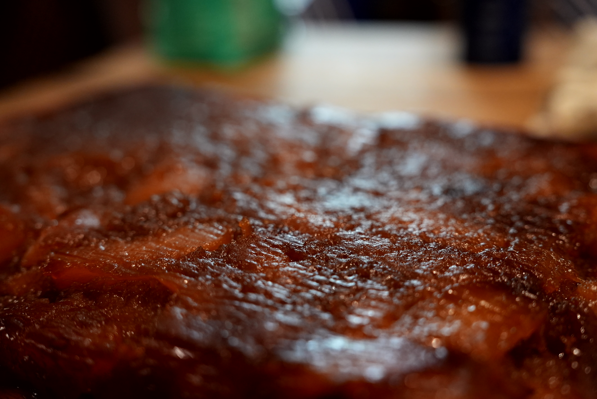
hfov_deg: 41.9
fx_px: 780
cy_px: 200
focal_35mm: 47
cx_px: 298
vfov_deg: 28.7
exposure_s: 1/160
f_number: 2.8
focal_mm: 47
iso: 3200
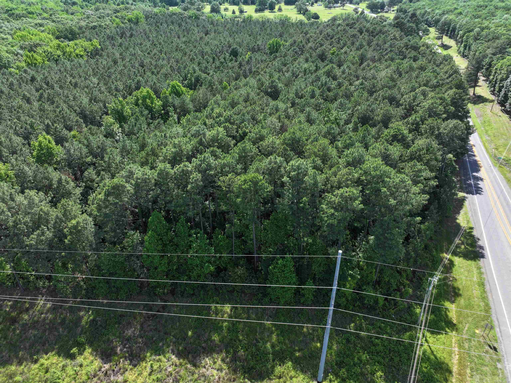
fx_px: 354
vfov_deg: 56.8
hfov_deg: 71.6
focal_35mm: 24
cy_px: 192
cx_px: 256
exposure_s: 1/100
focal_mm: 12.29
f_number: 2.8
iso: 100
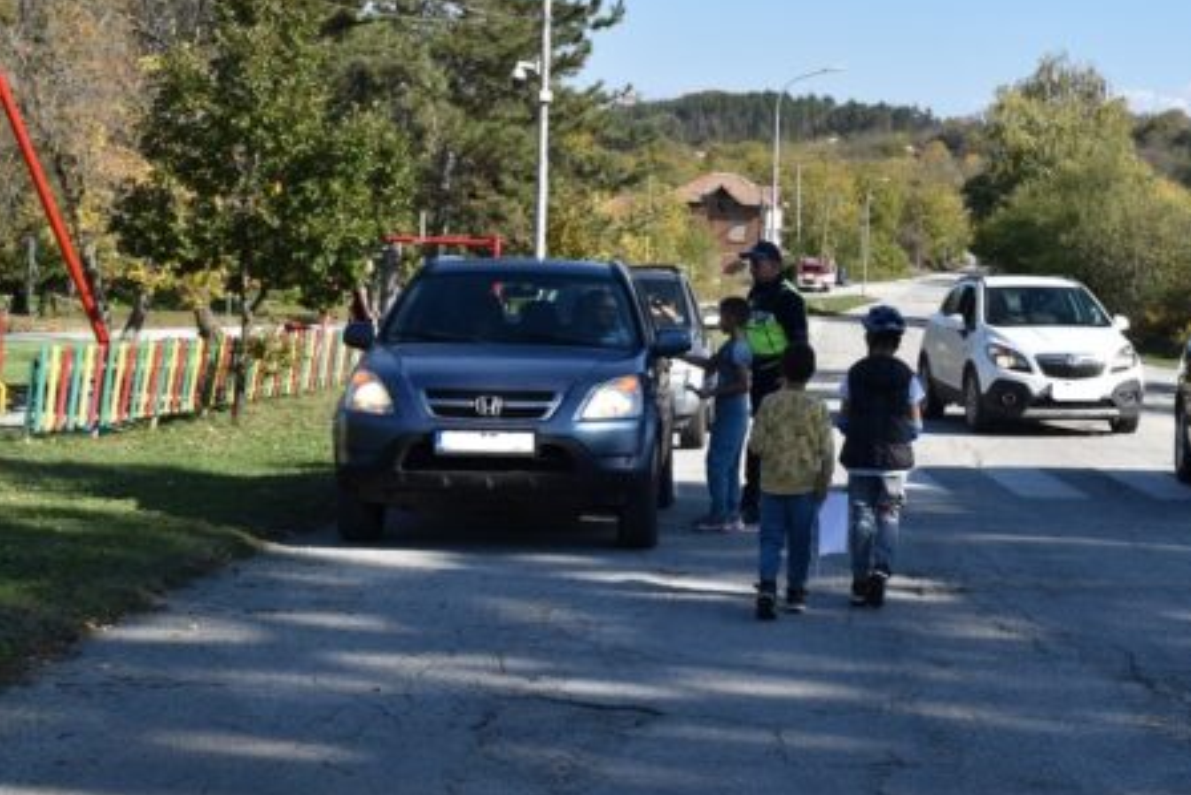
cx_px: 933
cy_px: 375
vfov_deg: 18.9
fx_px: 2383
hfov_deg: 27.6
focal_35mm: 72
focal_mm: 28
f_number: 10
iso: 200
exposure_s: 1/400
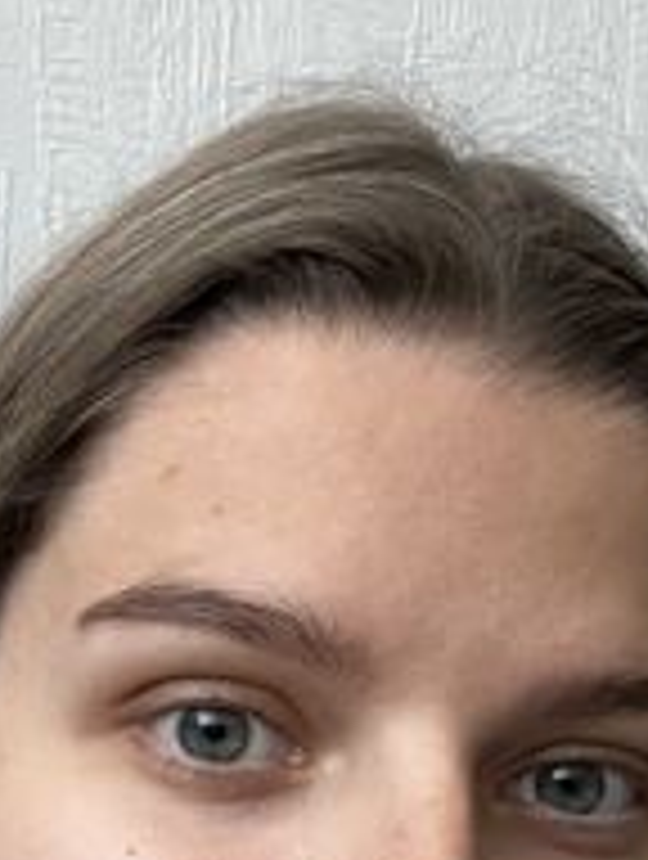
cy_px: 982
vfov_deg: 19.8
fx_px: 2338
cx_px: 198
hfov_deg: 15.7
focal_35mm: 94
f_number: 2.2
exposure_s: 1/60
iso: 200
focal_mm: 2.71
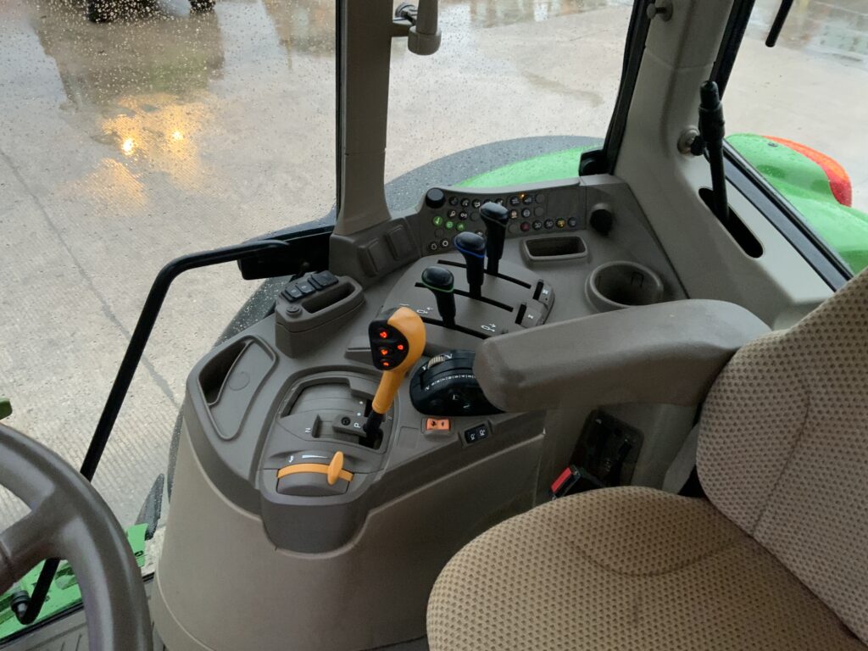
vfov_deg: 48.2
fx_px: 727
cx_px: 434
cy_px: 326
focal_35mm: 29
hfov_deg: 61.7
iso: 250
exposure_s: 1/60
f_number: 1.8
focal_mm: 3
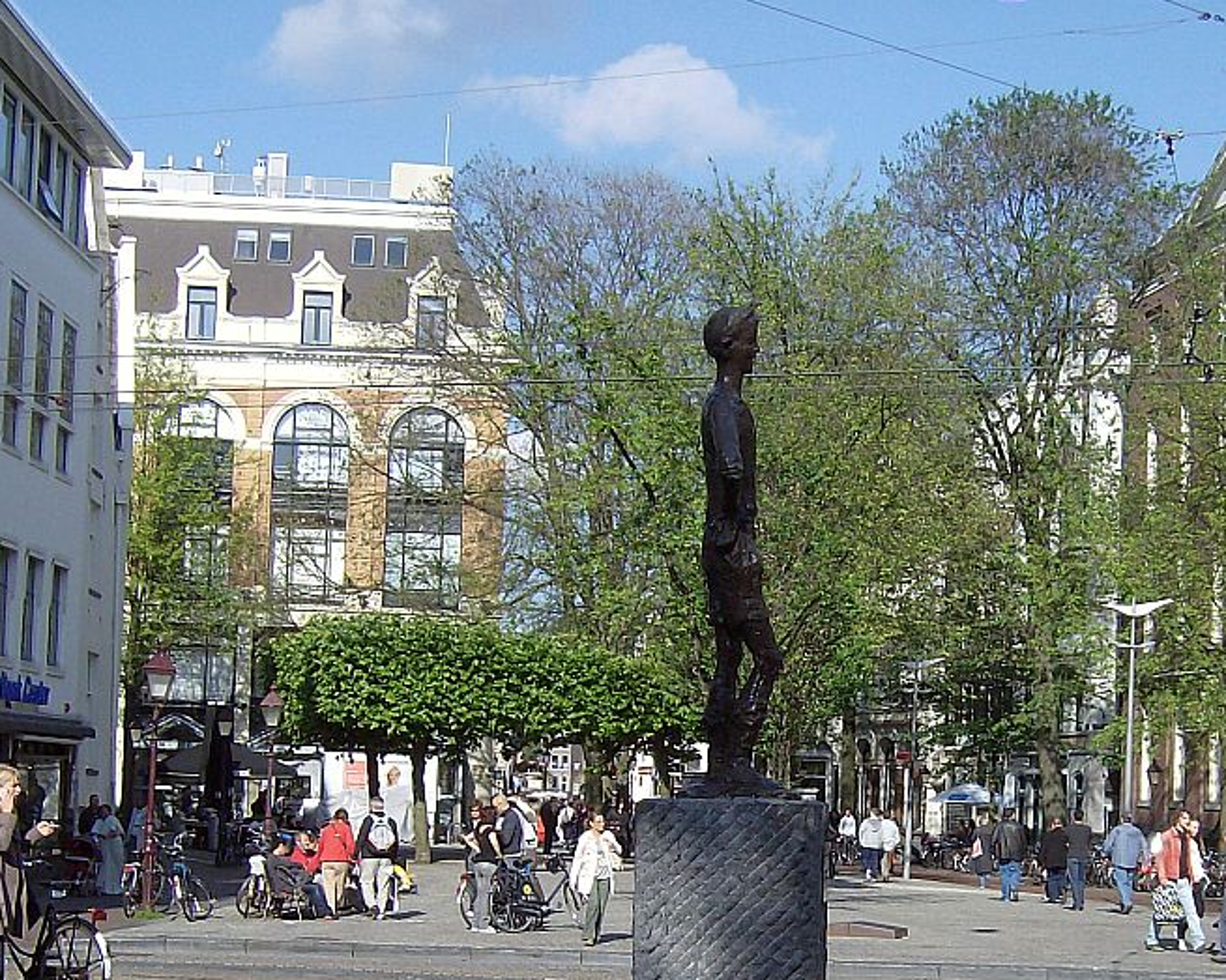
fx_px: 2540
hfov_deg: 27.0
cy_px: 710
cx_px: 822
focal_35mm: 70
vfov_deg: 21.7
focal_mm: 7.7
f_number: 5.1
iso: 100
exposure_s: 1/530
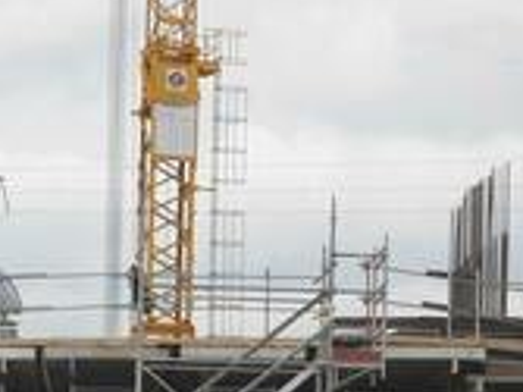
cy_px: 362
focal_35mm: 228
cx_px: 279
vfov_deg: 6.5
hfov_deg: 8.7
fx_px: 3442
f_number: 3.6
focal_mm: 12.5
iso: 79
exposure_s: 1/724
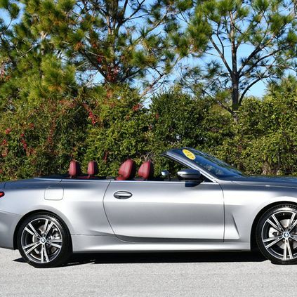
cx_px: 174
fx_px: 874
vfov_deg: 19.3
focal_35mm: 90
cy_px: 150
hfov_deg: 19.3
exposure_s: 1/320
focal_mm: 35
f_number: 8
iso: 100
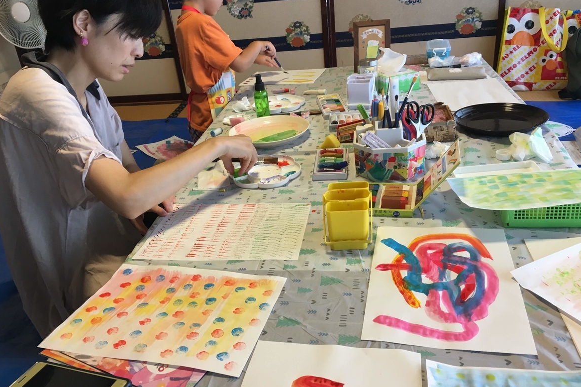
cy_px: 199
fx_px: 500
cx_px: 296
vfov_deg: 42.3
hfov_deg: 60.3
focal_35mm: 31
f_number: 2.2
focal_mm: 4.15
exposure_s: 1/33
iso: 64
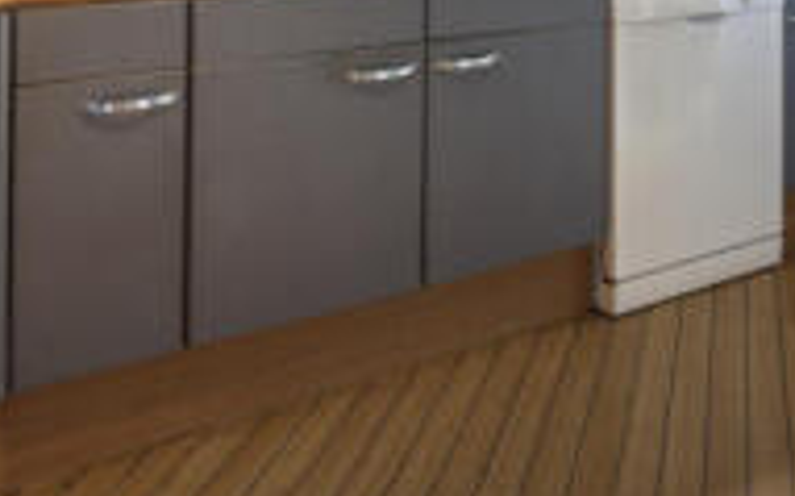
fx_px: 1061
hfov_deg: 40.1
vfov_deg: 22.9
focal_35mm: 49
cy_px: -175
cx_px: 587
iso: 200
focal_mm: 14
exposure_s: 2.5
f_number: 16
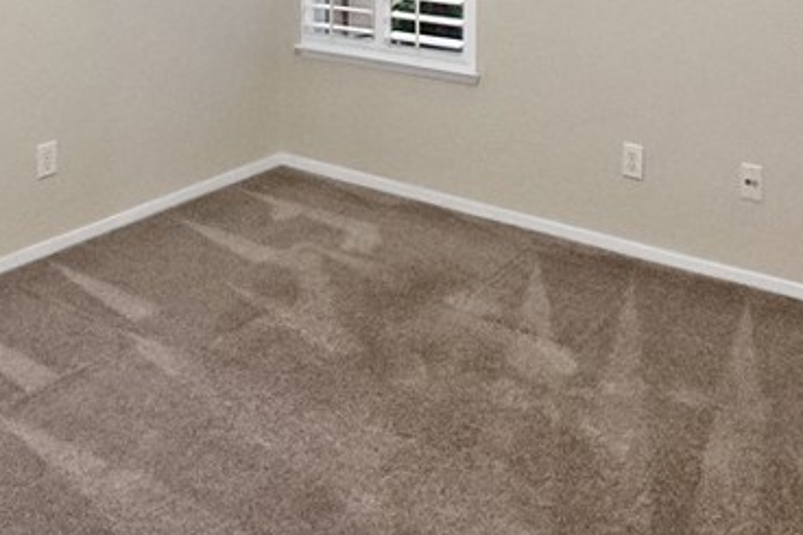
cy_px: -128
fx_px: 869
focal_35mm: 39
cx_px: 434
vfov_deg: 28.9
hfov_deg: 49.5
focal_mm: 14
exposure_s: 1/160
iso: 5000
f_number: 4
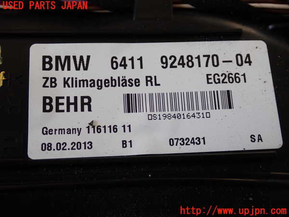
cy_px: 108
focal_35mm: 47
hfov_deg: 40.4
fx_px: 392
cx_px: 144
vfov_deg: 30.9
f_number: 3.1
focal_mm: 8.4
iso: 125
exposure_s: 1/125
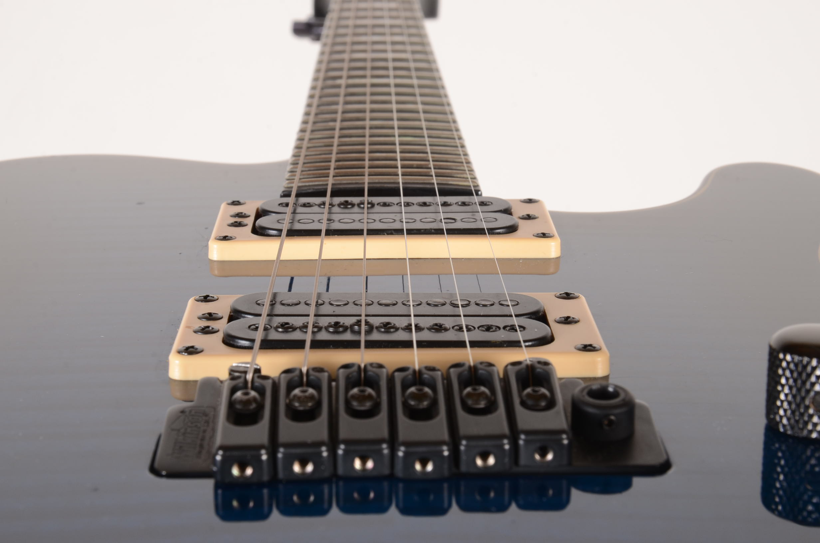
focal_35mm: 78
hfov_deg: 26.0
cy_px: 272
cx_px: 410
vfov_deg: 17.4
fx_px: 1773
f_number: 16
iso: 250
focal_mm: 52
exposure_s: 1/60
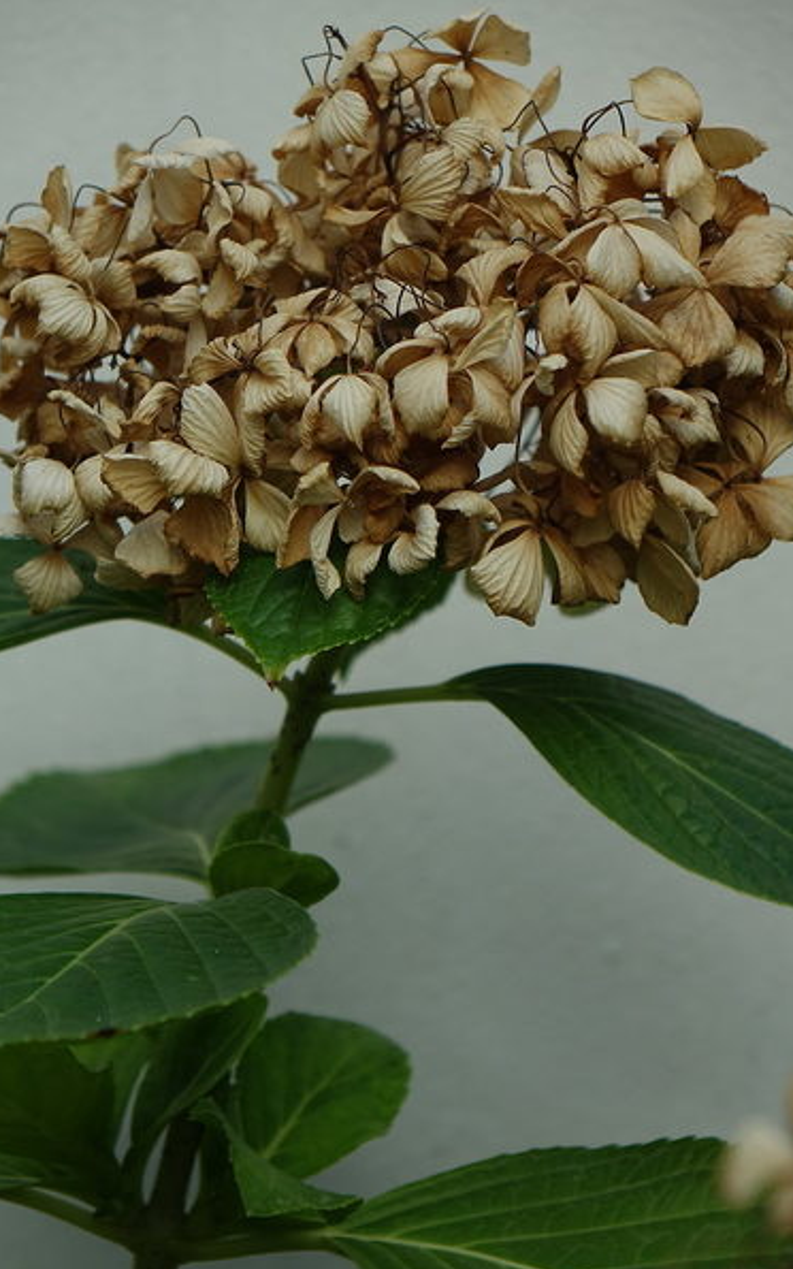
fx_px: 6326
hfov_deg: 7.2
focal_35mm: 183
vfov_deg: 11.4
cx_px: 386
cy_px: 638
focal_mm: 65.23
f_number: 4
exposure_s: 1/200
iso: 125
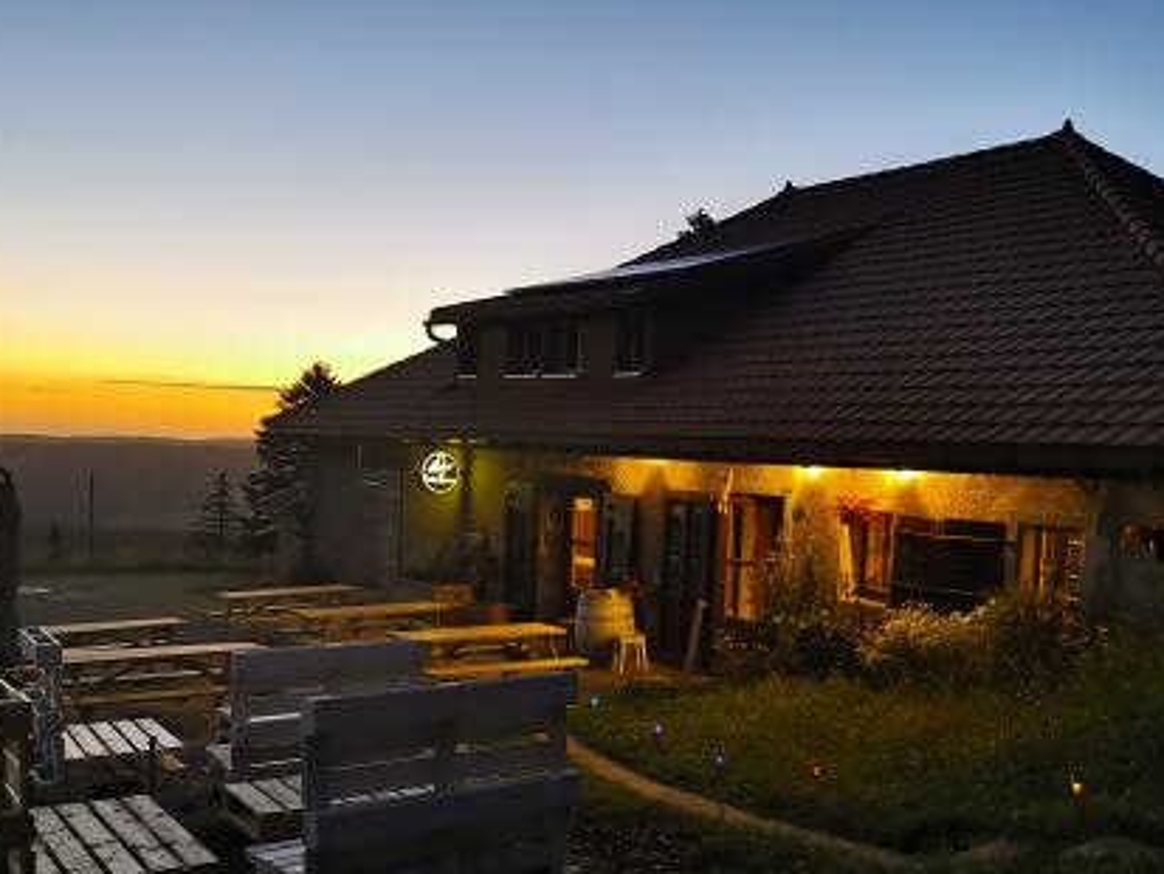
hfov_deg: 51.2
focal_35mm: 36
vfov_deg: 39.4
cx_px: 665
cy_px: 554
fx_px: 1211
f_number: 1.6
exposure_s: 1/50
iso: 800
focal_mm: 5.56
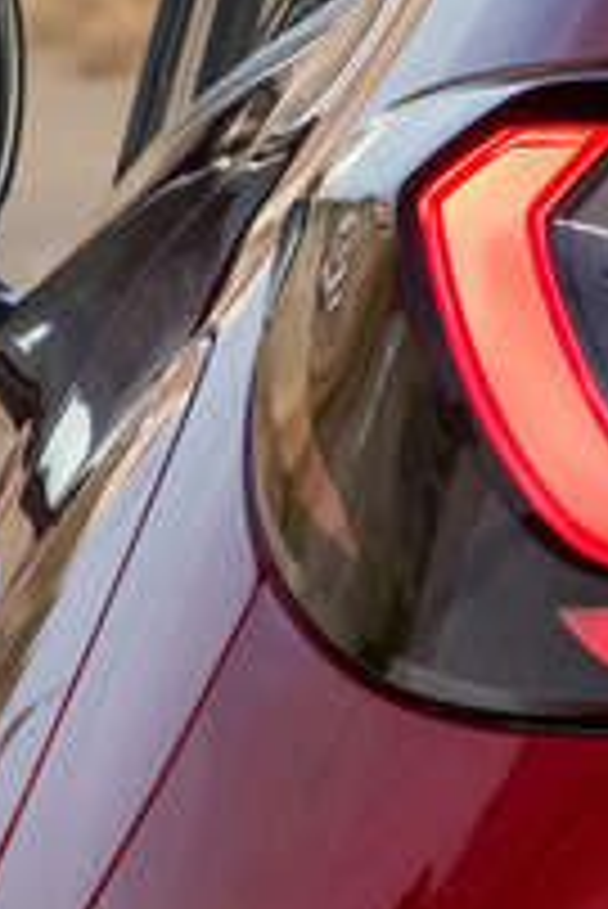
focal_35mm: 623
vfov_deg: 3.3
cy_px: 742
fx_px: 15754
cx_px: 3625
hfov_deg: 2.1
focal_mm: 70
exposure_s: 1/100
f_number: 13
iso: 800
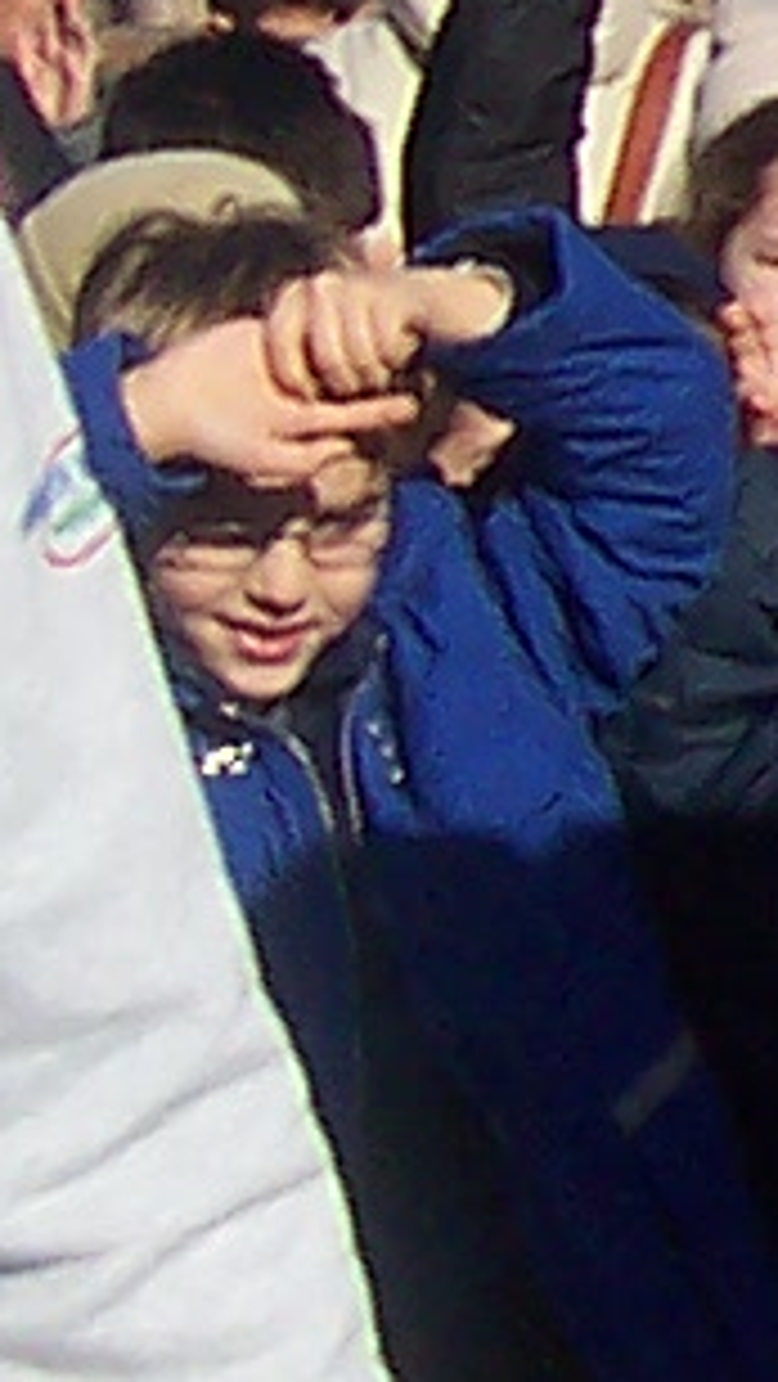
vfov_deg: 8.1
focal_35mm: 267
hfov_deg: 4.3
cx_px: 2901
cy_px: 216
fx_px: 9779
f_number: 5.6
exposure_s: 1/1000
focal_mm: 5.6
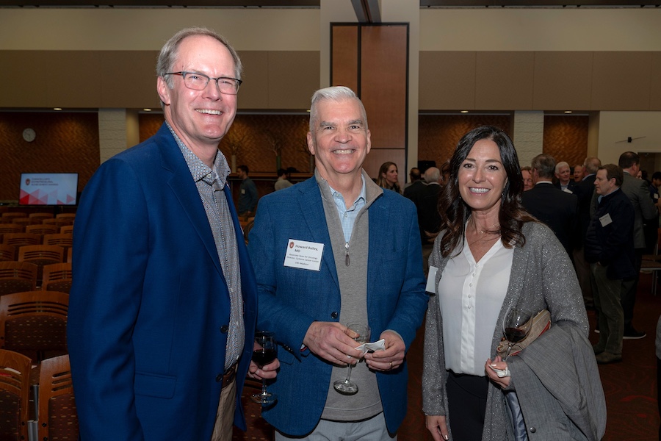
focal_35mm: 27
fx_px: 496
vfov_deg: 47.9
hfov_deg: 67.4
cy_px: 220
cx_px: 330
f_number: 5.6
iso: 125
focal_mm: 27
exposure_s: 1/60
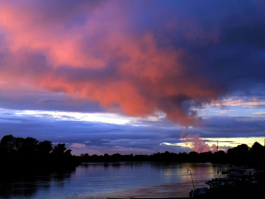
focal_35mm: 67
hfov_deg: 29.0
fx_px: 513
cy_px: 100
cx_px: 132
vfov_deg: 21.9
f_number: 3.5
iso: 64
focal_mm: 11.9
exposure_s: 1/61.5
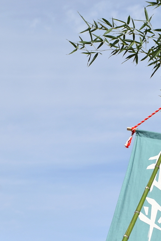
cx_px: 115
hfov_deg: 7.9
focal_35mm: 174
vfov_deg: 11.6
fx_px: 1166
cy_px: 281
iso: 200
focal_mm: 45
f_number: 4.5
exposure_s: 1/1600
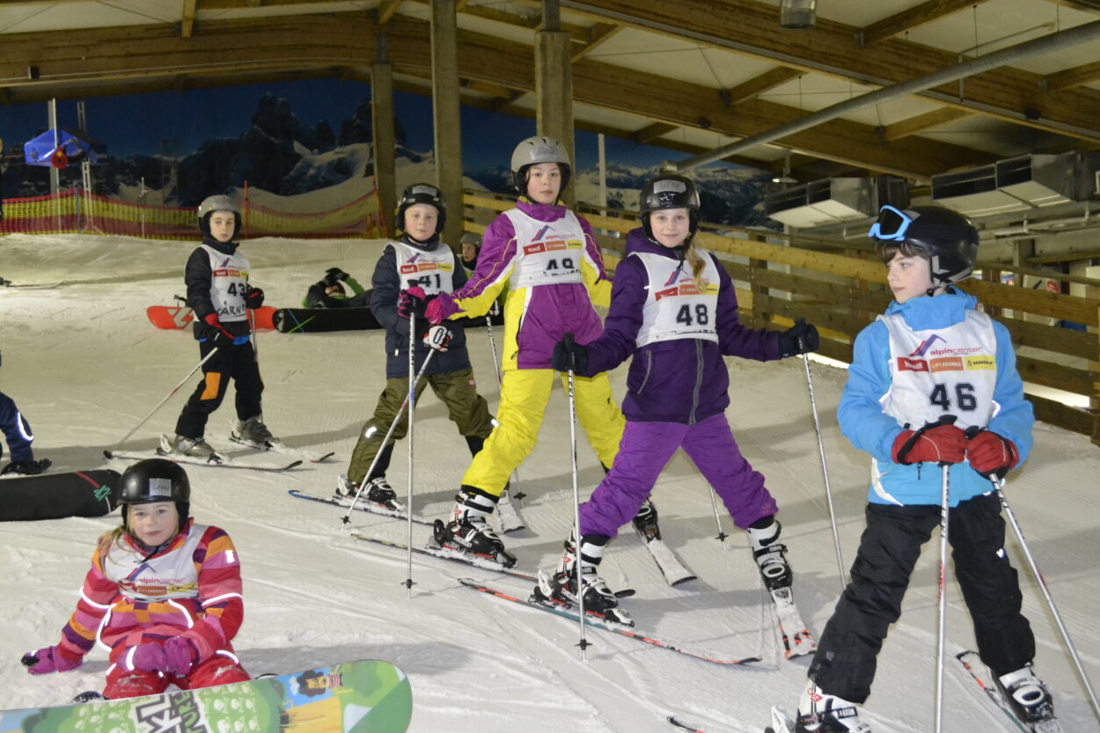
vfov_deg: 31.2
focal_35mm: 43
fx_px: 1314
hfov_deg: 45.4
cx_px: 562
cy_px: 364
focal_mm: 28
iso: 3200
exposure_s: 1/60
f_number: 4.5
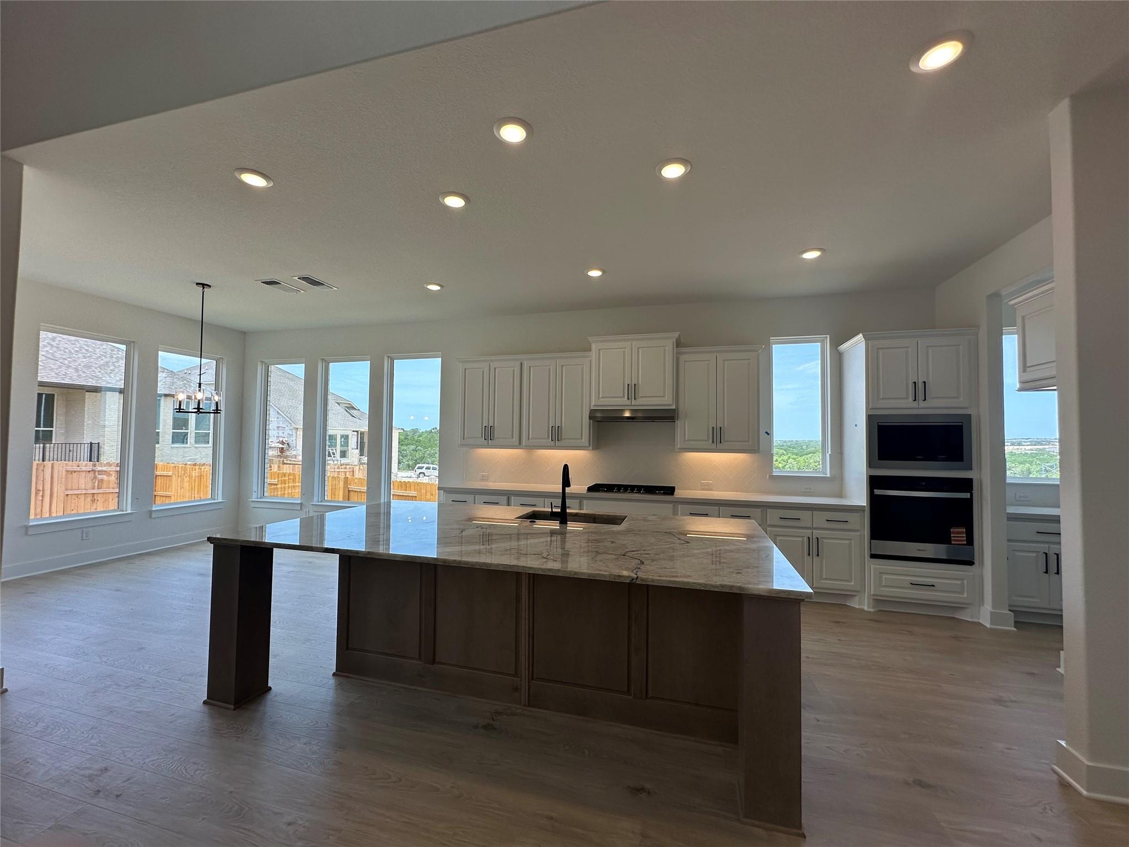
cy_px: 424
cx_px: 564
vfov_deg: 85.7
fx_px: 457
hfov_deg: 102.1
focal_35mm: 14
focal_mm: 2.22
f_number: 2.2
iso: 40
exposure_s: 1/270
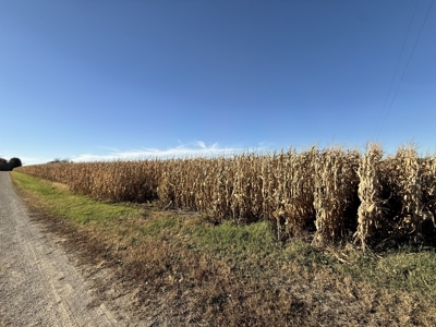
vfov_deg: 85.7
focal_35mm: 14
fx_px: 176
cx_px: 218
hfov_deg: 102.1
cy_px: 164
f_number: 2.2
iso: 50
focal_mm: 2.22
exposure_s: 1/2024
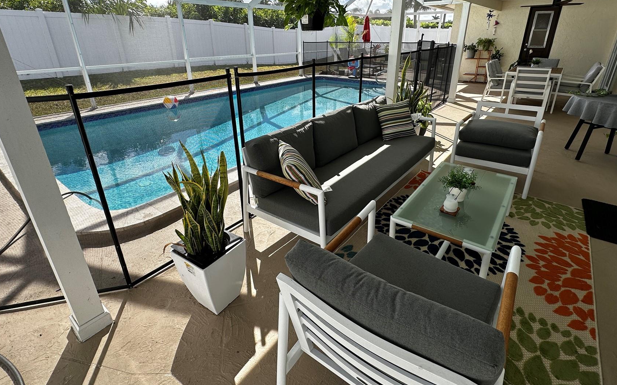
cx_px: 323
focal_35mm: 18
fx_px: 303
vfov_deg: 64.4
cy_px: 153
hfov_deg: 91.0
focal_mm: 2.22
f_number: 2.2
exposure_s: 1/496
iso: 40
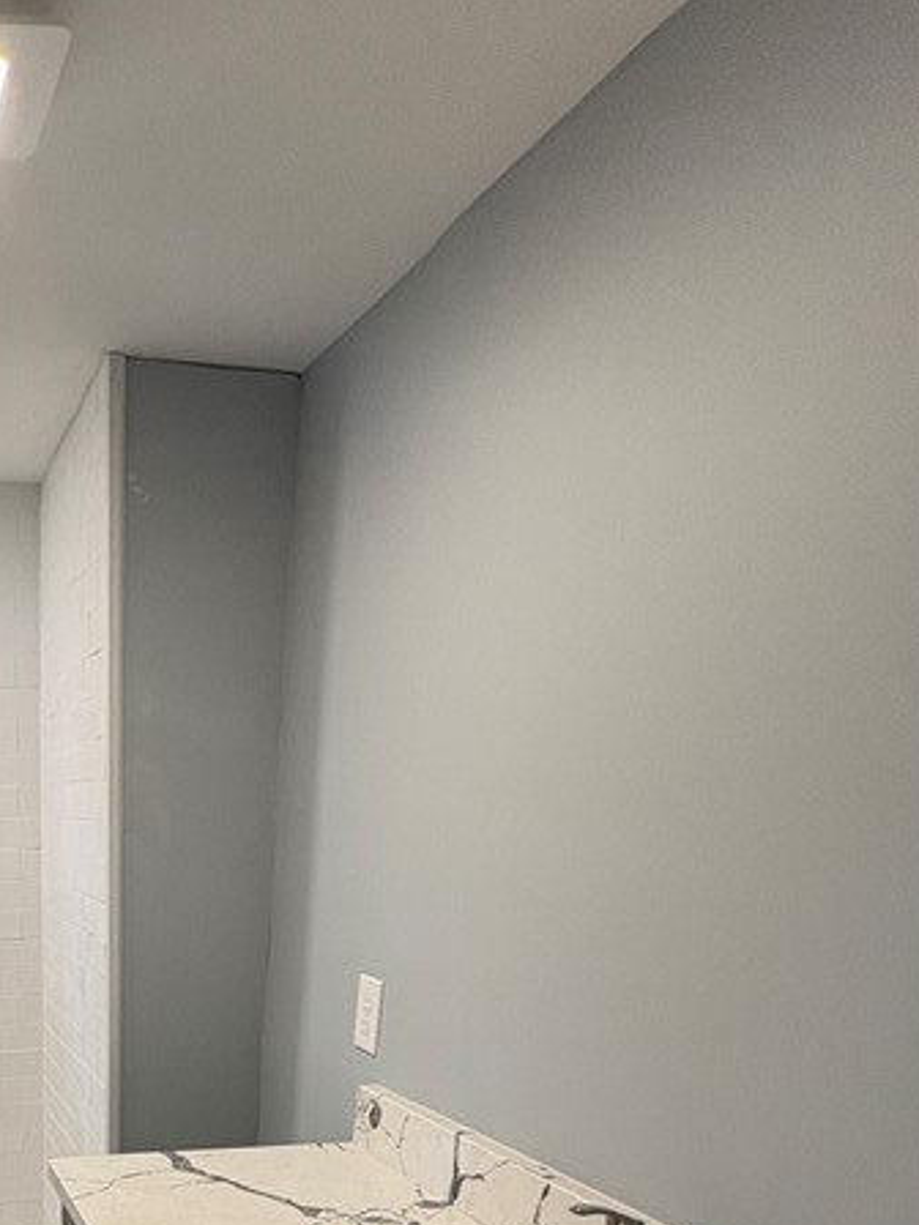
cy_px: 1263
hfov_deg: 39.7
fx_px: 1133
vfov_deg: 46.2
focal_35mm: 32
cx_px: 36
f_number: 2.2
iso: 125
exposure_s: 1/60
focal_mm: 2.22
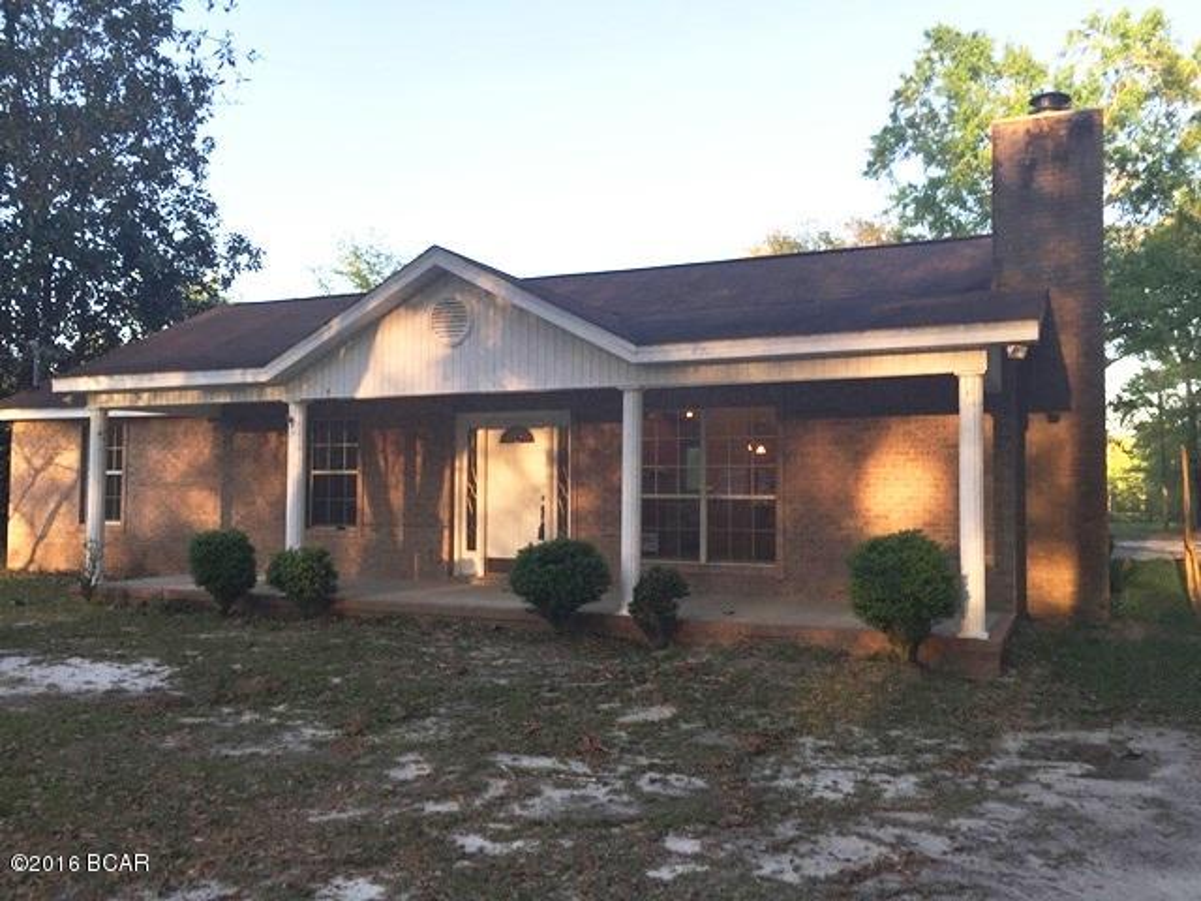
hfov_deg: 61.7
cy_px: 450
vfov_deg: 48.2
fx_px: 1006
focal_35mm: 29
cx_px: 600
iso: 32
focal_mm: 4.15
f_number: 2.2
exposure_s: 1/335
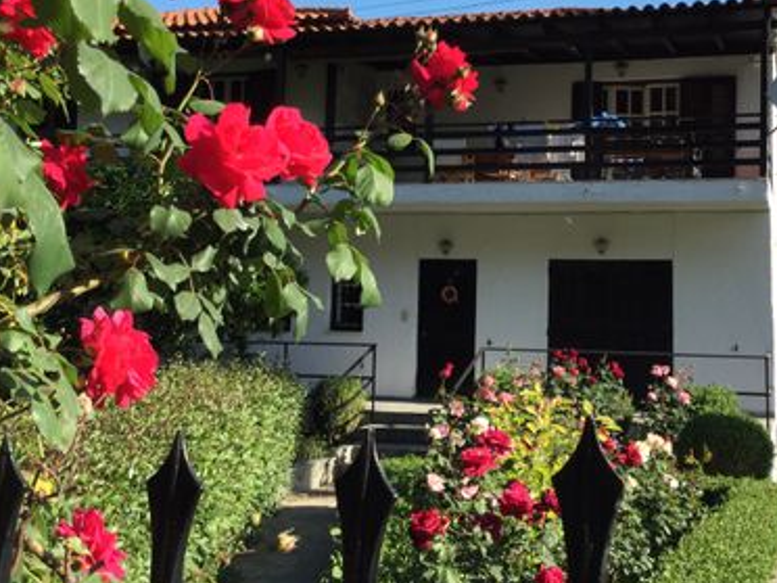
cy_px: 186
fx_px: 1122
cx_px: 453
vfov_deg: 28.9
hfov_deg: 38.1
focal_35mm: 50
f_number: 2.4
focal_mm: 3.3
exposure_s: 1/562
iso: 25
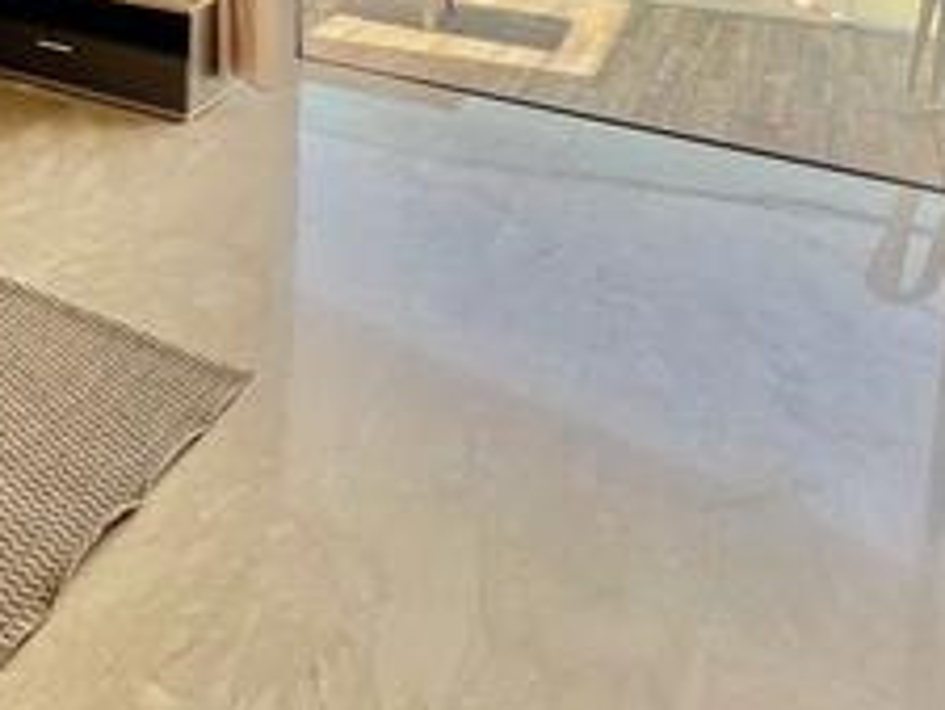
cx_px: 92
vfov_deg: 31.7
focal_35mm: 37
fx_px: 1011
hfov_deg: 45.4
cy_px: -160
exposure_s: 1/244
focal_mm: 1.57
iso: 32
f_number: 1.8
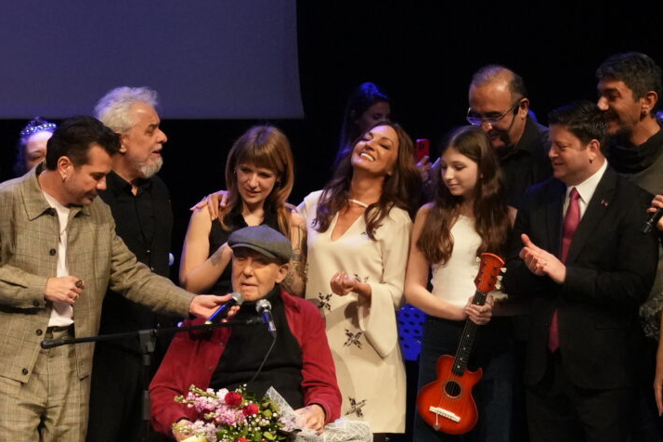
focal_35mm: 190
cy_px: 245
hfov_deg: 10.8
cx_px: 121
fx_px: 3499
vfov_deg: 7.2
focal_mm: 53
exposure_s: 1/200
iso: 4000
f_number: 4
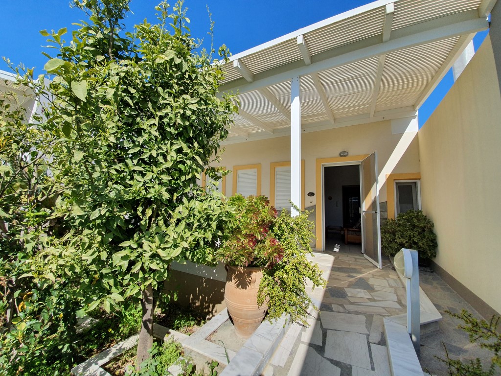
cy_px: 188
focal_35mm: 13
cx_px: 250
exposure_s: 1/1096
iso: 50
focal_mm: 1.8
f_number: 2.2
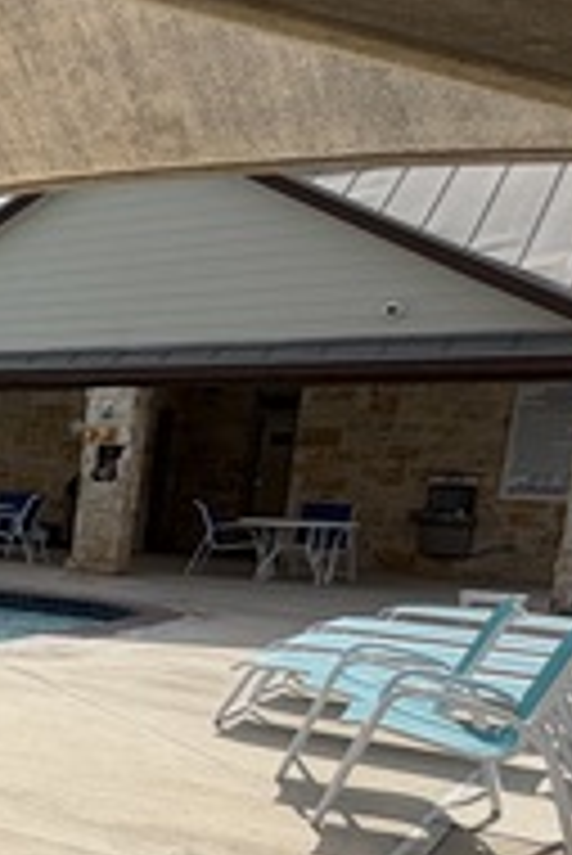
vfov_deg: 39.6
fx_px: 1166
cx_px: -658
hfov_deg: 17.1
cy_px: 598
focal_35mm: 49
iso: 20
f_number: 2.2
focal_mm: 2.22
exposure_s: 1/1613
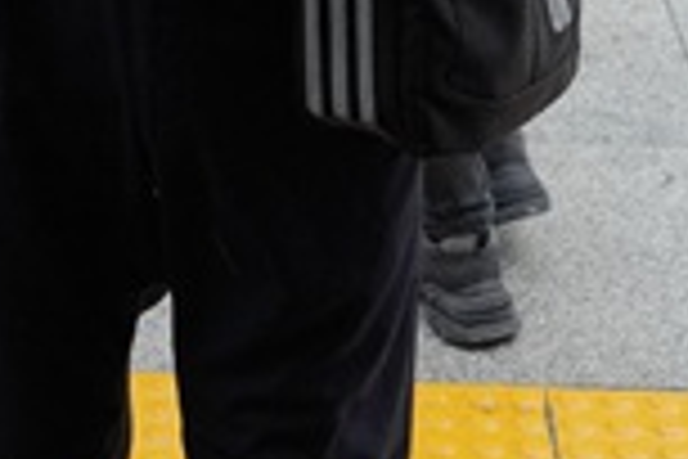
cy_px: -718
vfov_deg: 9.7
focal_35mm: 122
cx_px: 166
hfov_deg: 16.7
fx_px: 2331
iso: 1250
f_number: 9
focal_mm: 22
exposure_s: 1/200
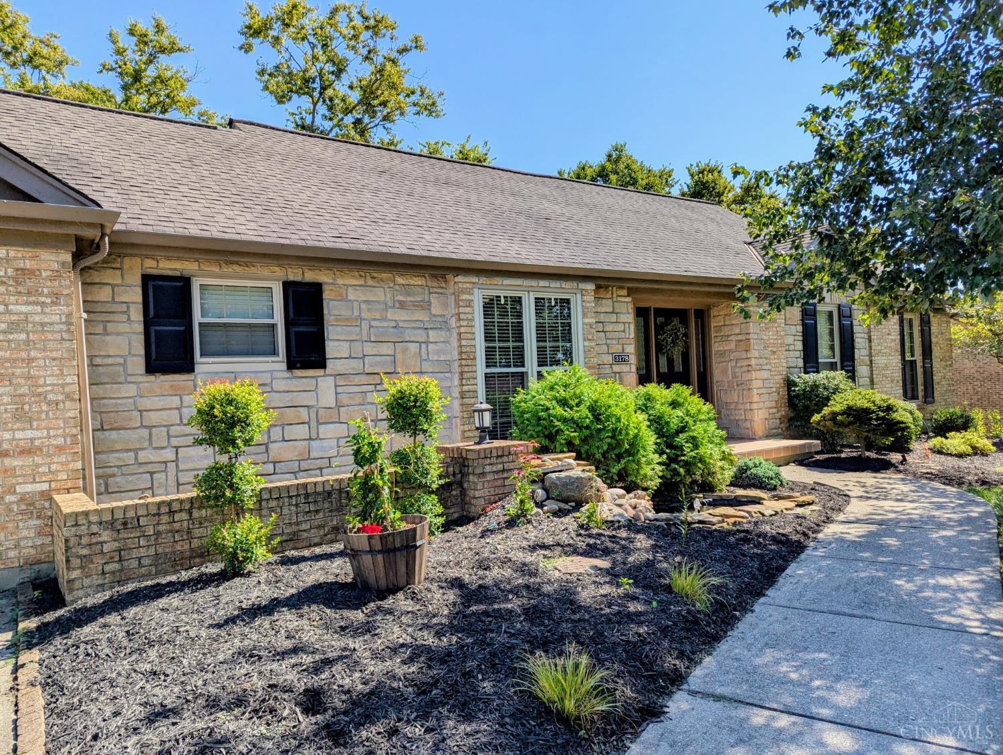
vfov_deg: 56.9
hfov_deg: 71.5
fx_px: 696
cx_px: 502
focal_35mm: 24
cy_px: 378
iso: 47
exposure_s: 1/2058
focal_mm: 6.81
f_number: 1.85
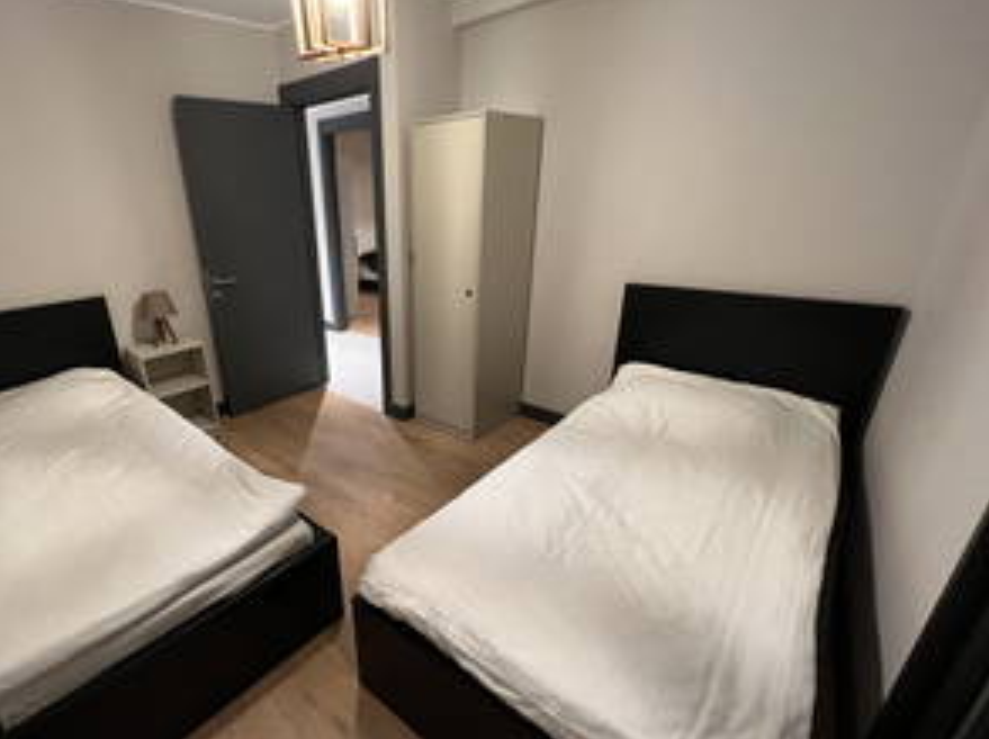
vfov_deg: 77.9
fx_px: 457
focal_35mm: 16
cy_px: 388
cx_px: 385
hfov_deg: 93.0
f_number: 1.8
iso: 640
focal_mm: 1.57
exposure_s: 1/50
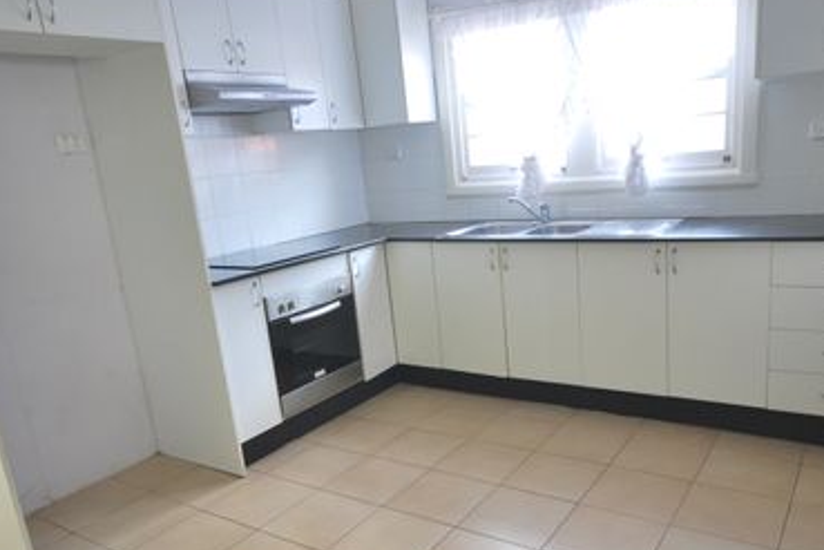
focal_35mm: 29
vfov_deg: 45.3
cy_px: 321
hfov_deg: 64.3
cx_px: 435
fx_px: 655
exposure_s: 1/13
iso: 400
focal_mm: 15
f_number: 5
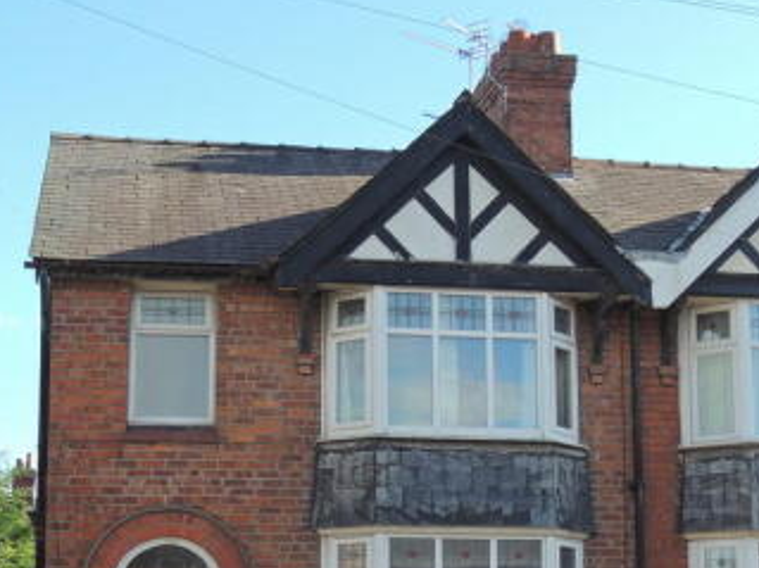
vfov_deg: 19.9
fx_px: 1600
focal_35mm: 73
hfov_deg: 26.7
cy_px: 469
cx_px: 363
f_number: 3.3
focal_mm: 7.1
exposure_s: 1/320
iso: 100
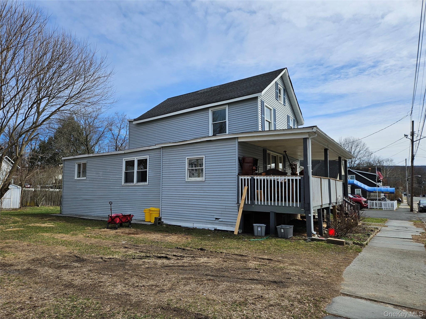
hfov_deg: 73.9
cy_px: 160
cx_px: 213
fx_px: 283
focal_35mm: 23
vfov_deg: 58.9
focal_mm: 5.4
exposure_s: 1/2531
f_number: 1.8
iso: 25
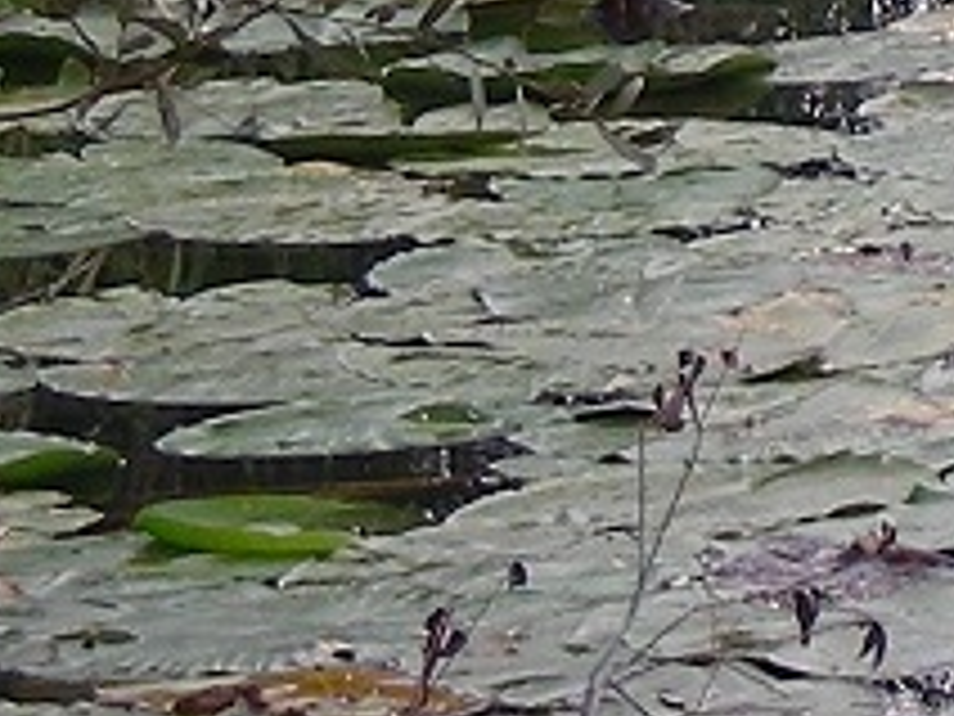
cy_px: -1482
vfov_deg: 2.8
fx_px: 14441
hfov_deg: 3.7
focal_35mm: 524
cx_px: 1904
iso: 50
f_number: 4
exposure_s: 1/147
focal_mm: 13.2
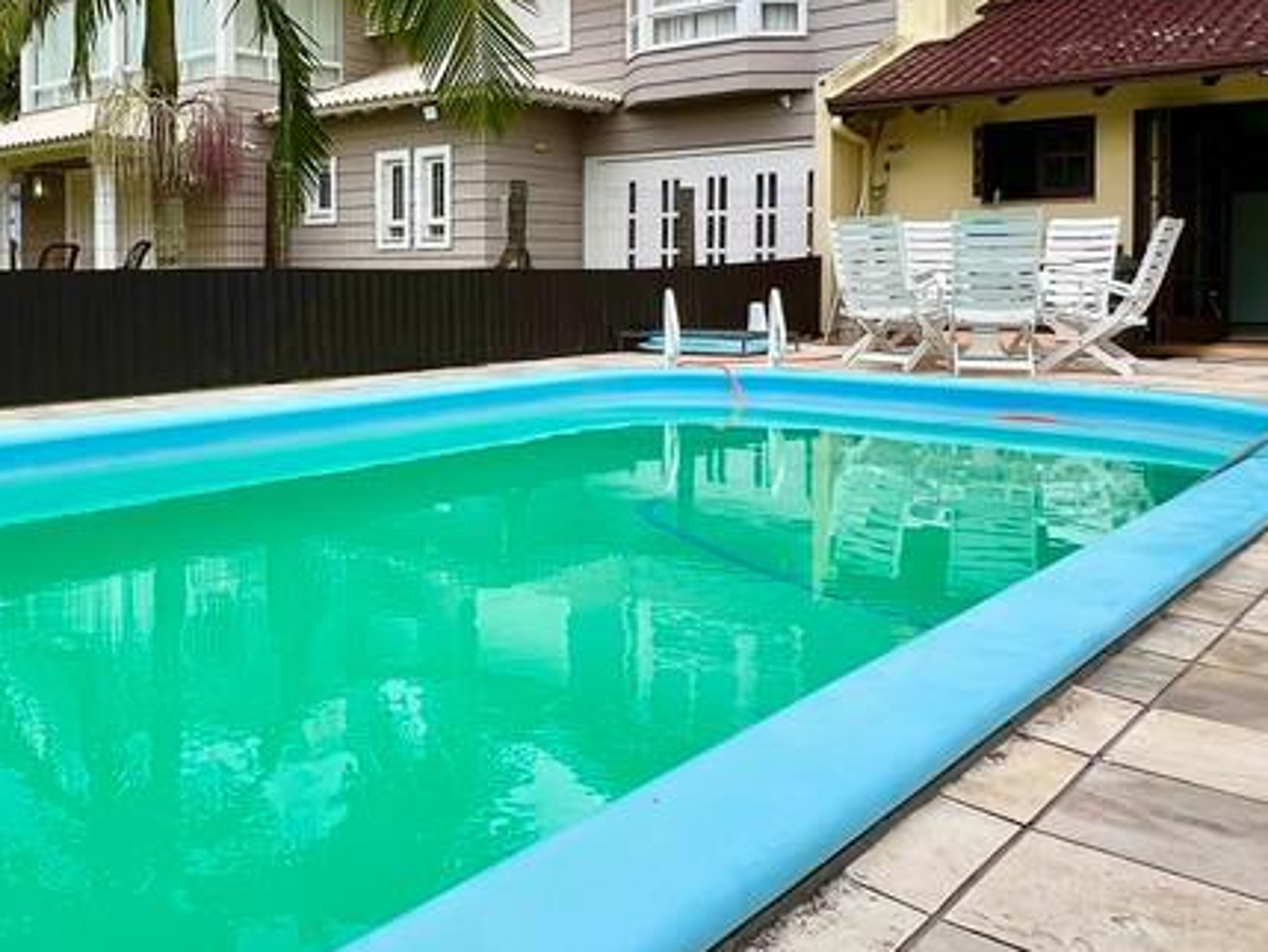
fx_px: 1136
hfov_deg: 55.2
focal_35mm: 31
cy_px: 299
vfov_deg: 44.6
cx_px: 299
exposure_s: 1/605
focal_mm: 1.57
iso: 32
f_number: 1.8
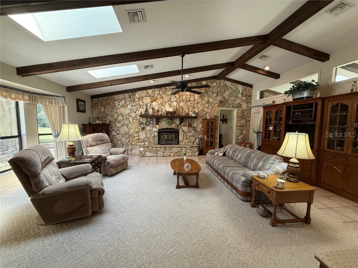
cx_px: 179
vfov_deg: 85.7
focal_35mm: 14
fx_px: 145
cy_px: 134
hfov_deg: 102.1
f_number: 2.2
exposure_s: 1/120
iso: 320
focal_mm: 2.22
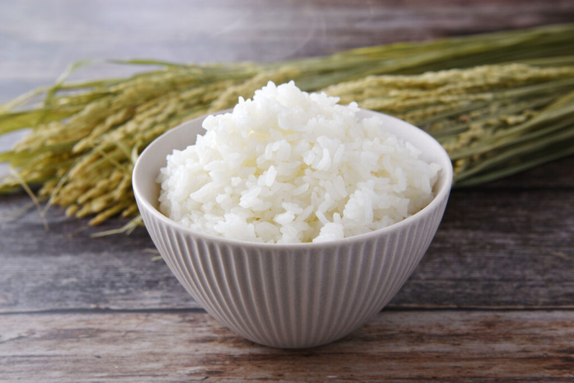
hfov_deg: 38.2
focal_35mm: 52
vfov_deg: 26.0
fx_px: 830
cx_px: 287
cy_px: 192
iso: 200
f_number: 10
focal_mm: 52
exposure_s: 1.6
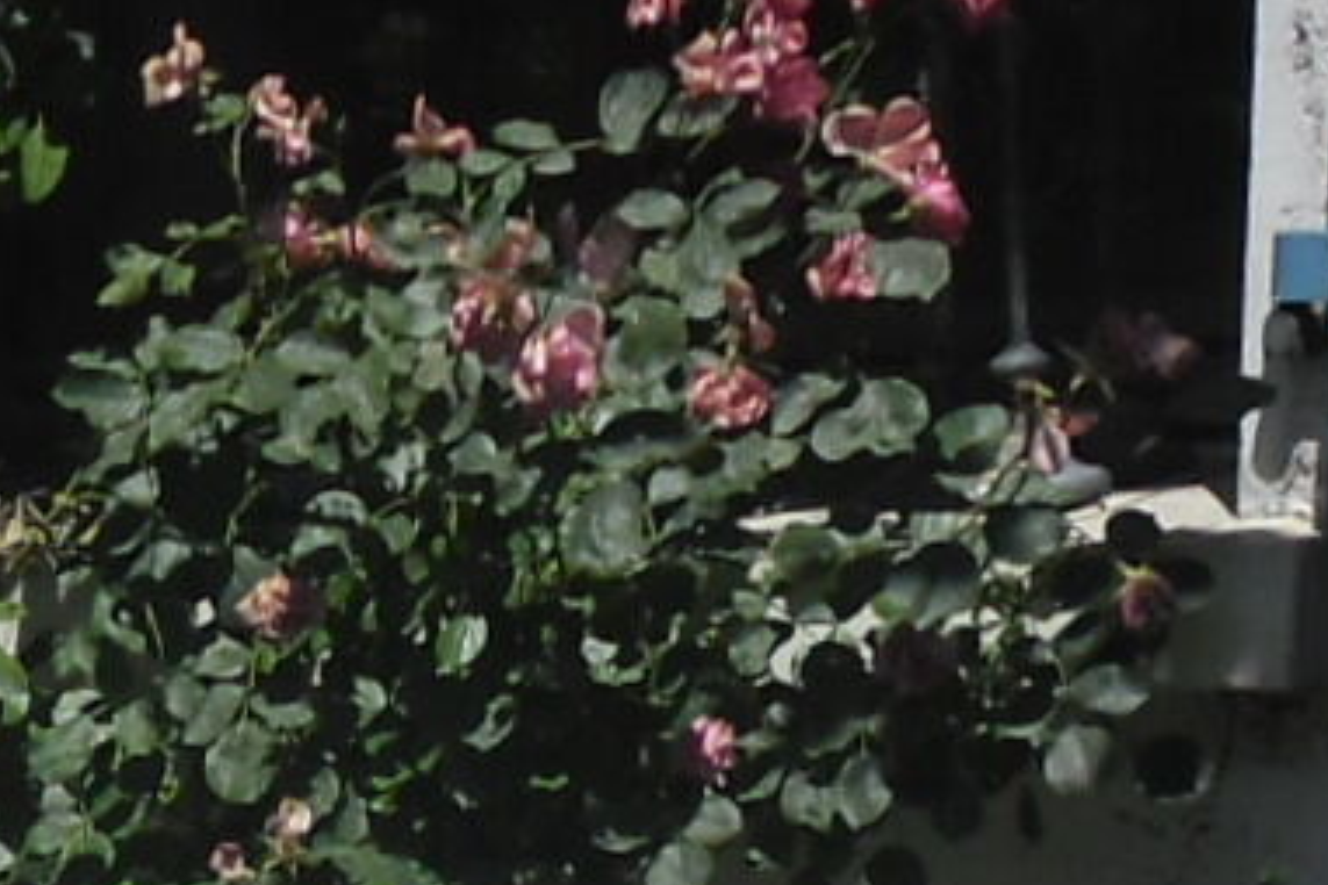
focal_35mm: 151
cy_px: 2415
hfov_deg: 13.2
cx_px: -352
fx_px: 5570
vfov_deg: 8.1
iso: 80
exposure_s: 1/224
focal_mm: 4.9
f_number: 9
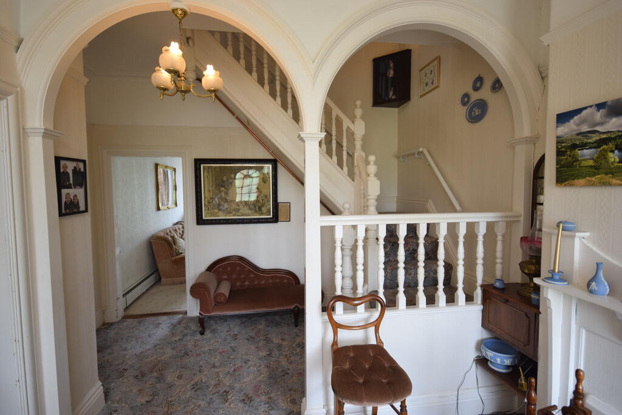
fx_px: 298
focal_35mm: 17
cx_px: 311
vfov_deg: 69.7
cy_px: 208
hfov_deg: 92.4
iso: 450
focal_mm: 11.5
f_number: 4.2
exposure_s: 1/60
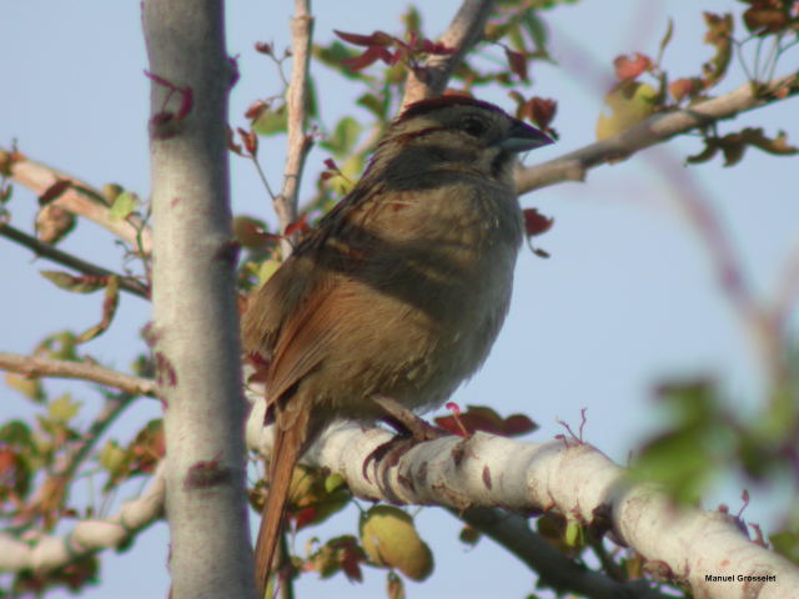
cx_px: 400
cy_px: 300
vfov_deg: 10.0
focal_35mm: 148
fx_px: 3416
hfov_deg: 13.3
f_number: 4.9
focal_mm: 30.6
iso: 100
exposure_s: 1/132
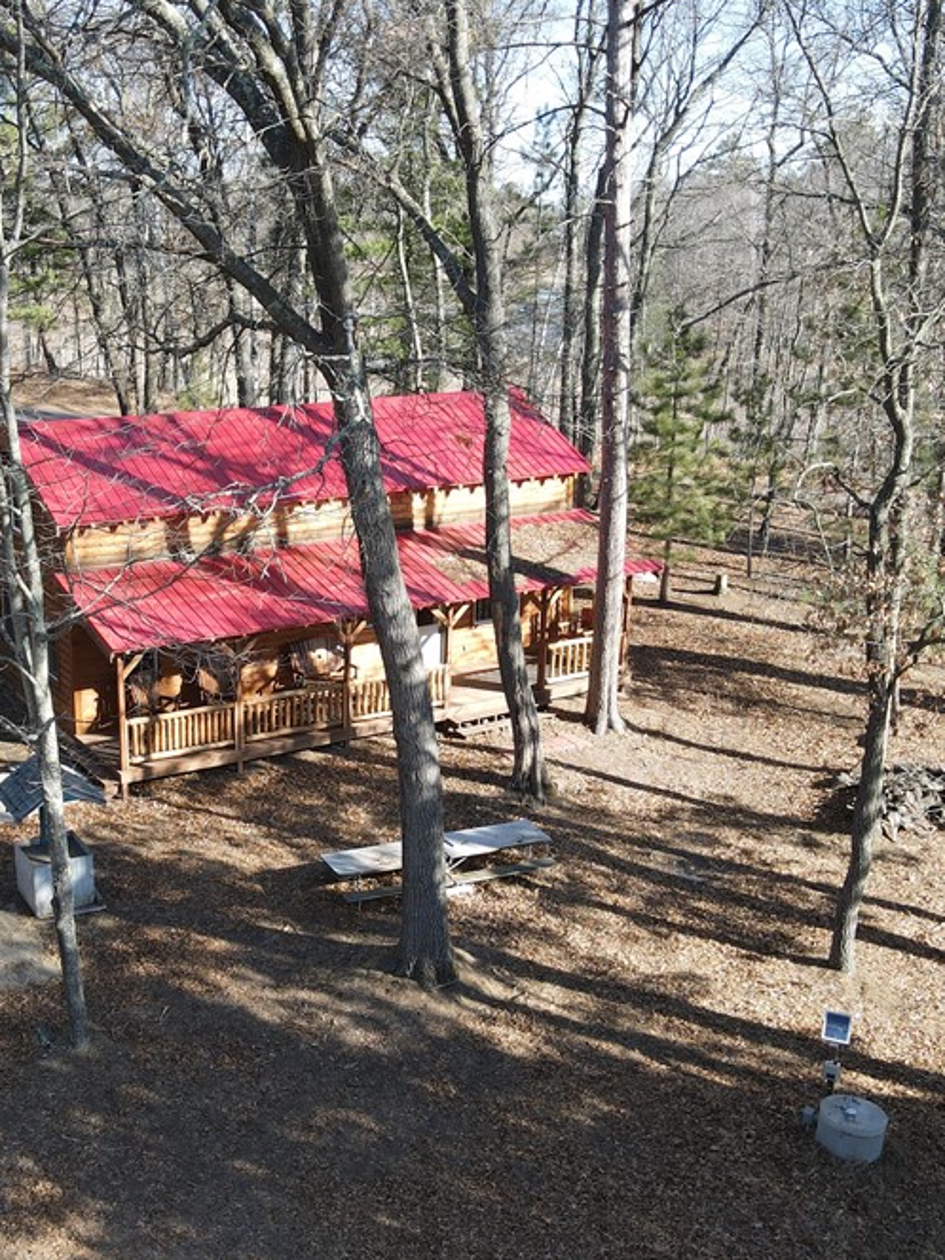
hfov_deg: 38.1
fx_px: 1347
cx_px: 300
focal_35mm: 37
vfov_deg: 50.1
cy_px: 647
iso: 100
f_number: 2.8
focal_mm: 4.5
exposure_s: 1/120
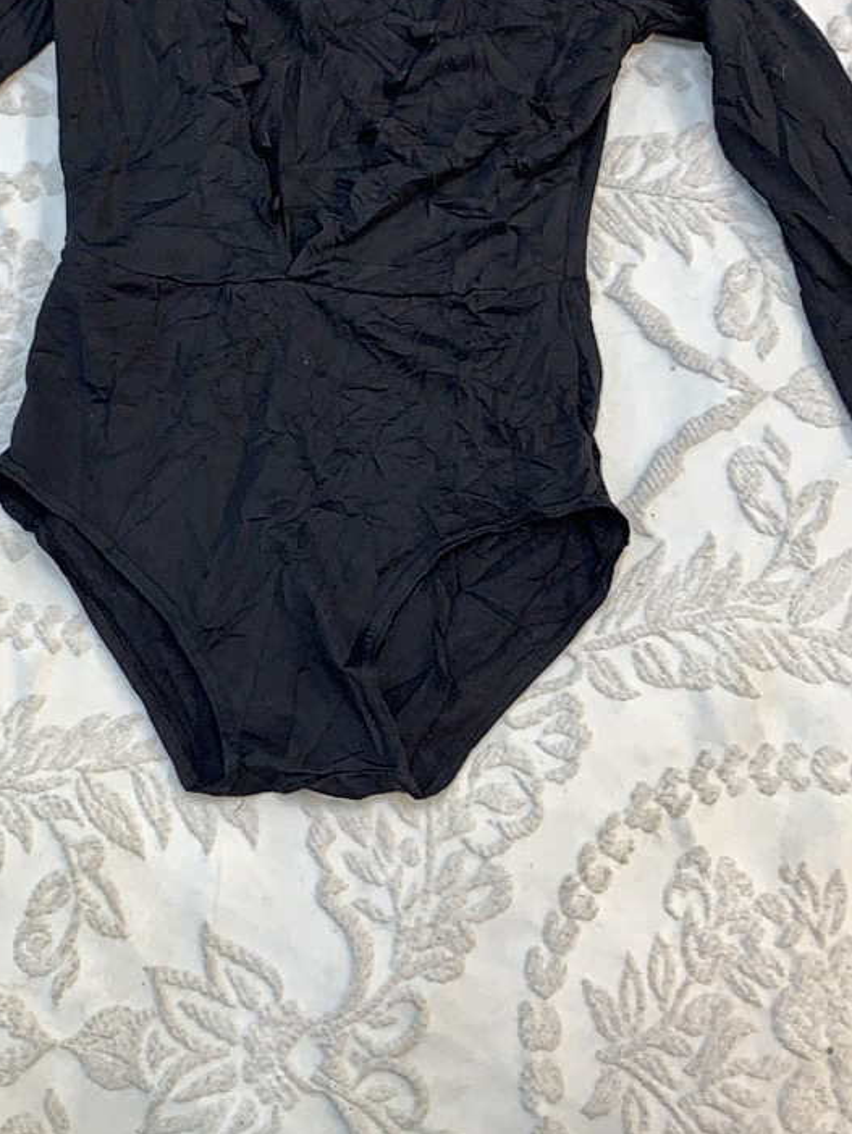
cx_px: 293
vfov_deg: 46.3
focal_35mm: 40
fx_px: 1312
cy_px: 410
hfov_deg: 35.7
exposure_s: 1/100
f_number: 1.8
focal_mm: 4.25
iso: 40
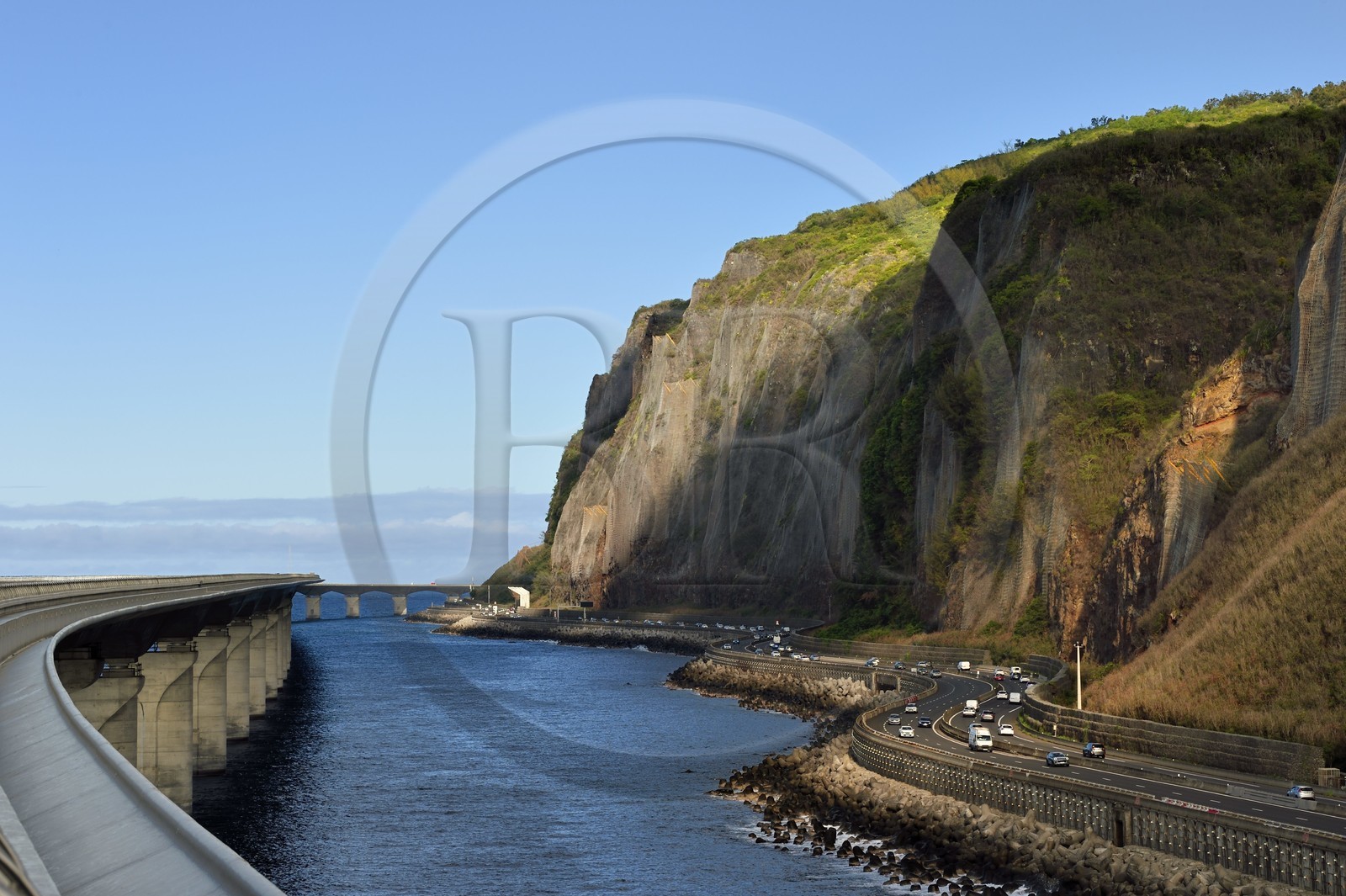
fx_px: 4110
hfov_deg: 18.6
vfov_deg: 12.4
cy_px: 448
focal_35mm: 110
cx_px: 673
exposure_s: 1/400
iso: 200
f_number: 11
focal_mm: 110
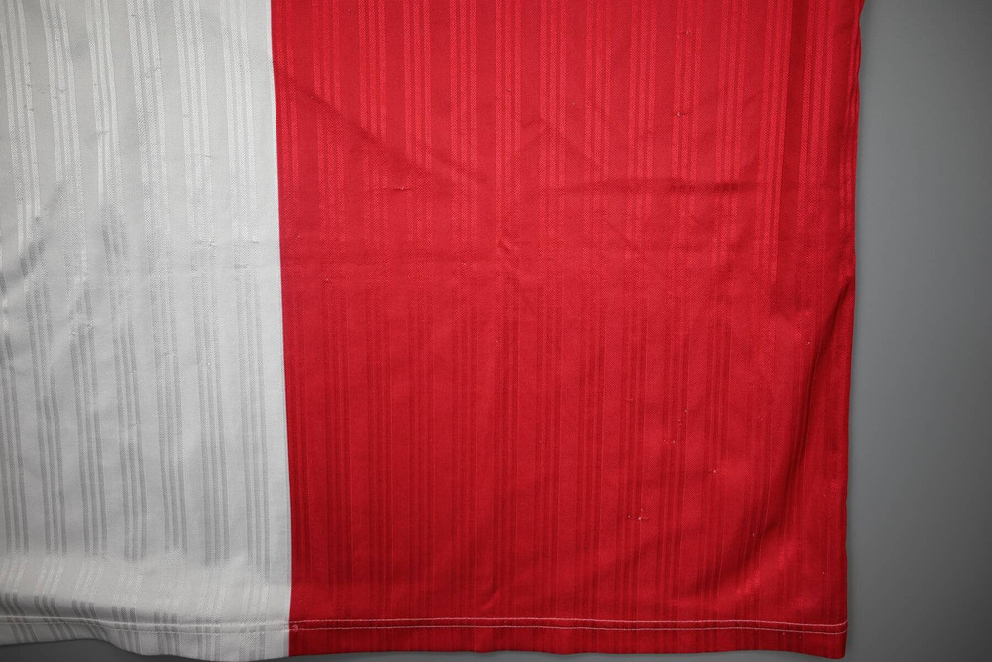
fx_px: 661
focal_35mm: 24
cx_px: 496
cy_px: 331
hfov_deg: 73.7
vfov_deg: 53.2
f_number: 4.8
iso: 200
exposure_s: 1/180
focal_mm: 24
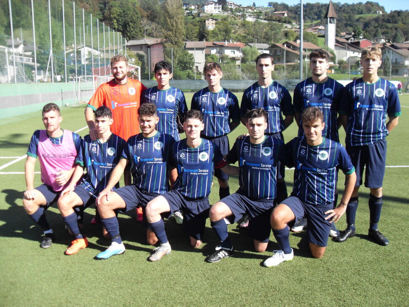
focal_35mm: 34
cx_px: 204
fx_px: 402
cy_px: 154
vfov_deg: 41.8
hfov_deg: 53.9
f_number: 7
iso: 80
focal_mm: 6.3
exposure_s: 1/125
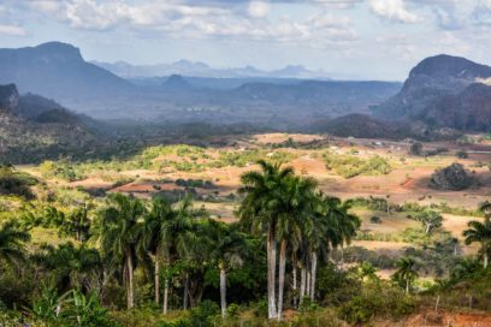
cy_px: 164
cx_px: 246
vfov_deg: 18.2
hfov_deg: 27.0
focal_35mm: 75
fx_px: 1023
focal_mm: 50
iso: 450
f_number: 8
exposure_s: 1/500
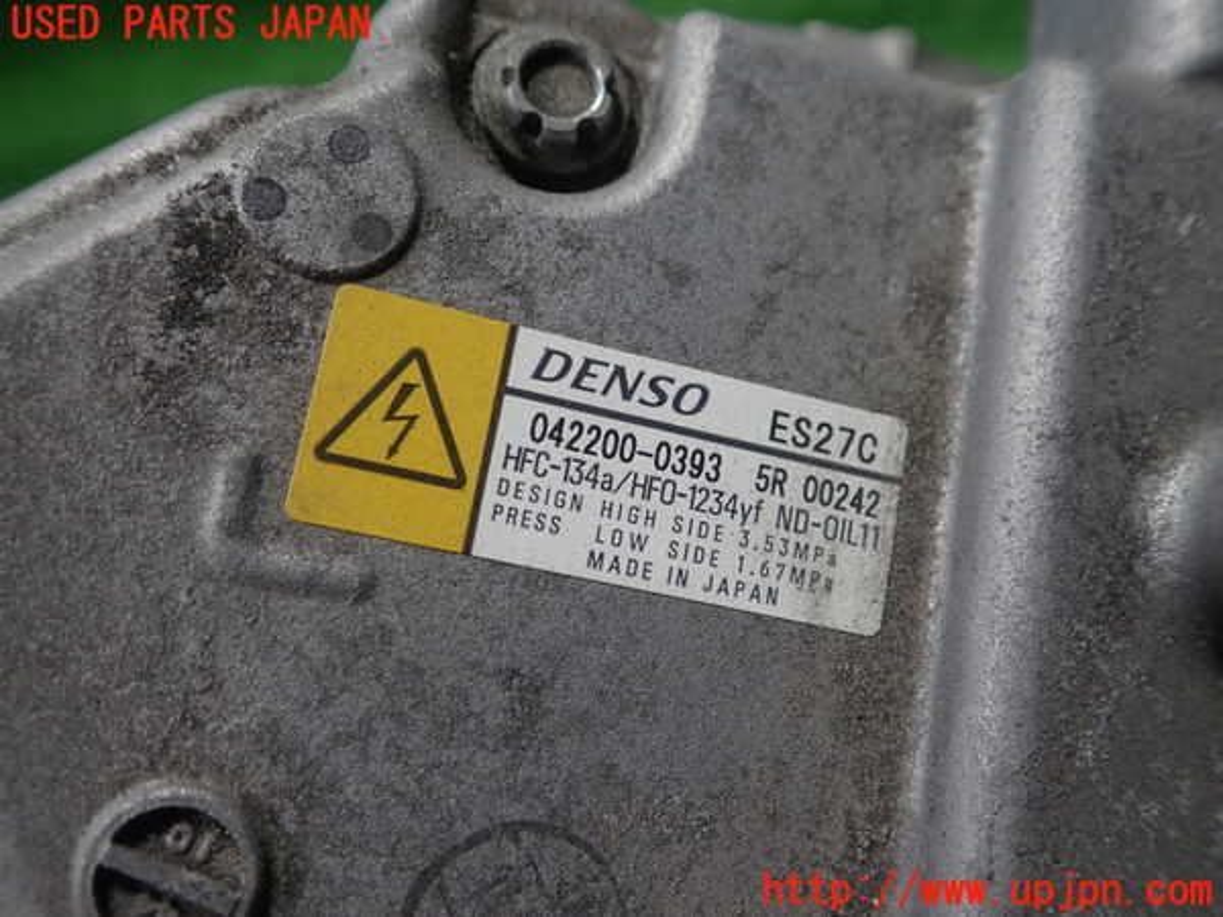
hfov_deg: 60.0
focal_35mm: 30
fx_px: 1060
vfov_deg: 46.8
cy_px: 458
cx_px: 612
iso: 200
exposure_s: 1/125
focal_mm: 5.5
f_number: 2.3
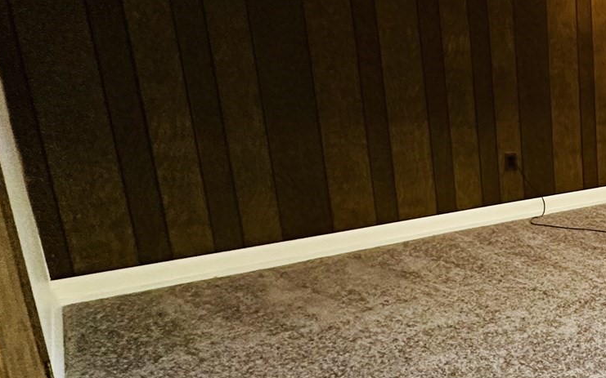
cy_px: 188
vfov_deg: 31.2
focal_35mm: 41
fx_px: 677
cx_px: 819
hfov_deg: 33.0
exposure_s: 1/60
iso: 500
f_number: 2.2
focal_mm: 2.22
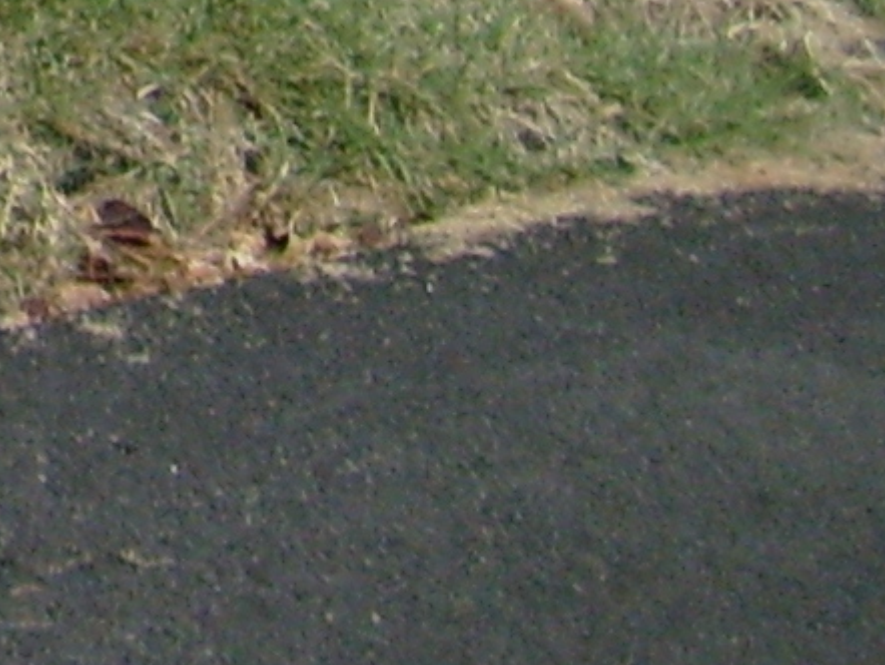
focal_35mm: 243
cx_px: -2116
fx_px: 6216
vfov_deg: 5.7
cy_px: -1440
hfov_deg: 7.0
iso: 80
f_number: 7.1
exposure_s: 1/180
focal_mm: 5.8
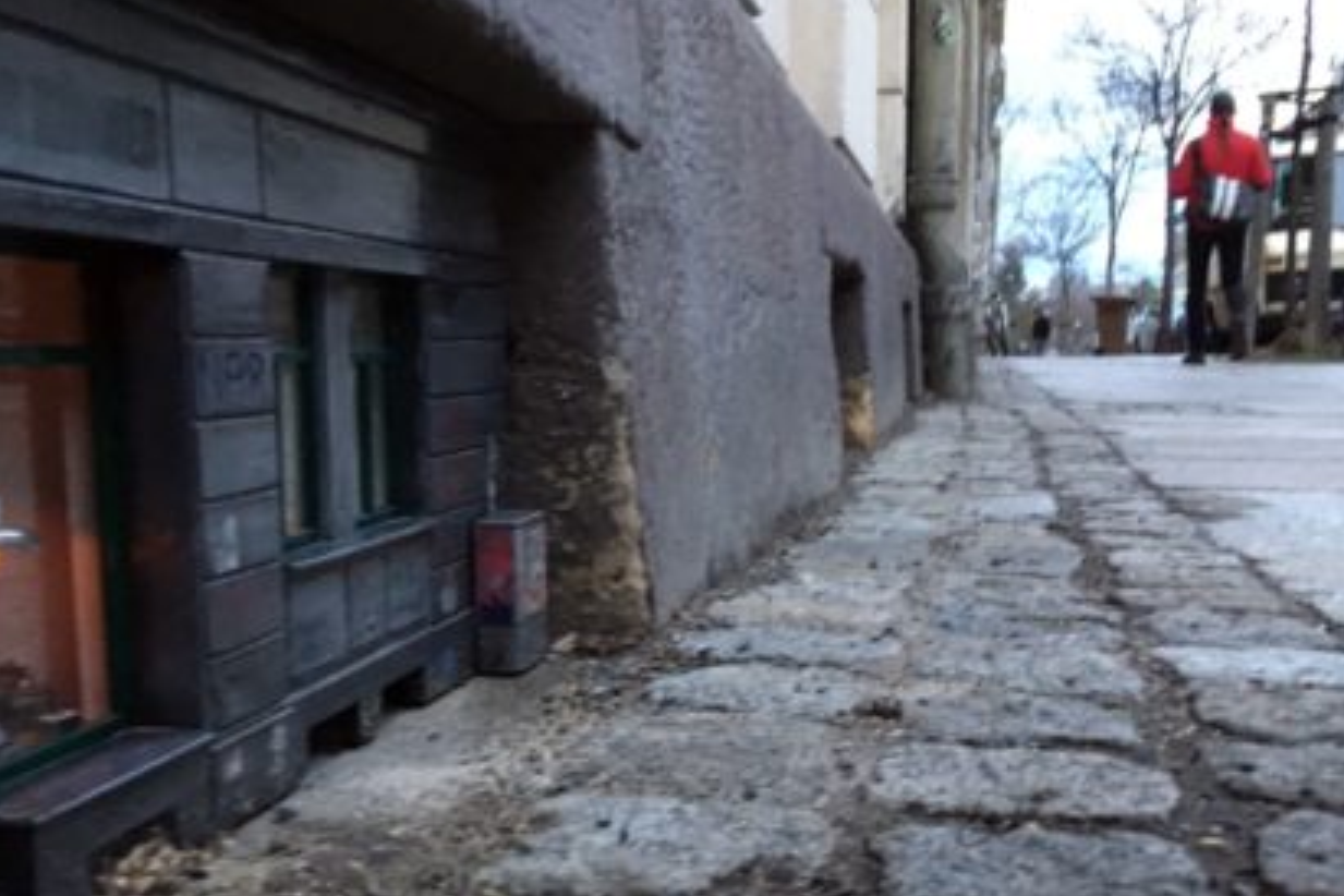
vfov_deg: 29.9
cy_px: 697
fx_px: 1643
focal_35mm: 44
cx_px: 706
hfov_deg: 44.5
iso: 200
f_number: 2.2
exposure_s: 1/17
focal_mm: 4.15
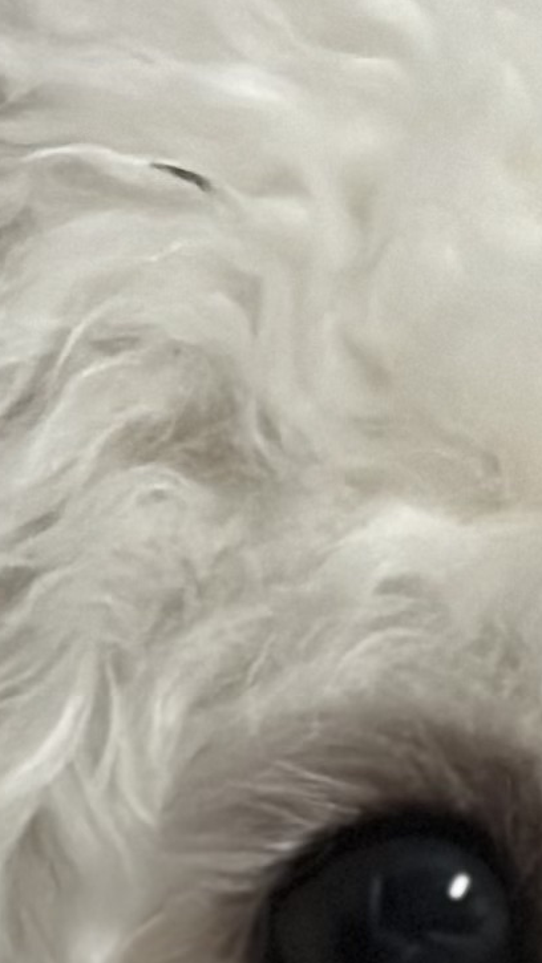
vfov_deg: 7.1
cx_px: 654
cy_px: 2014
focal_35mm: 291
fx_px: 7432
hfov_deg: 4.2
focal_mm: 6.86
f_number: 1.78
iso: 320
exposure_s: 1/40
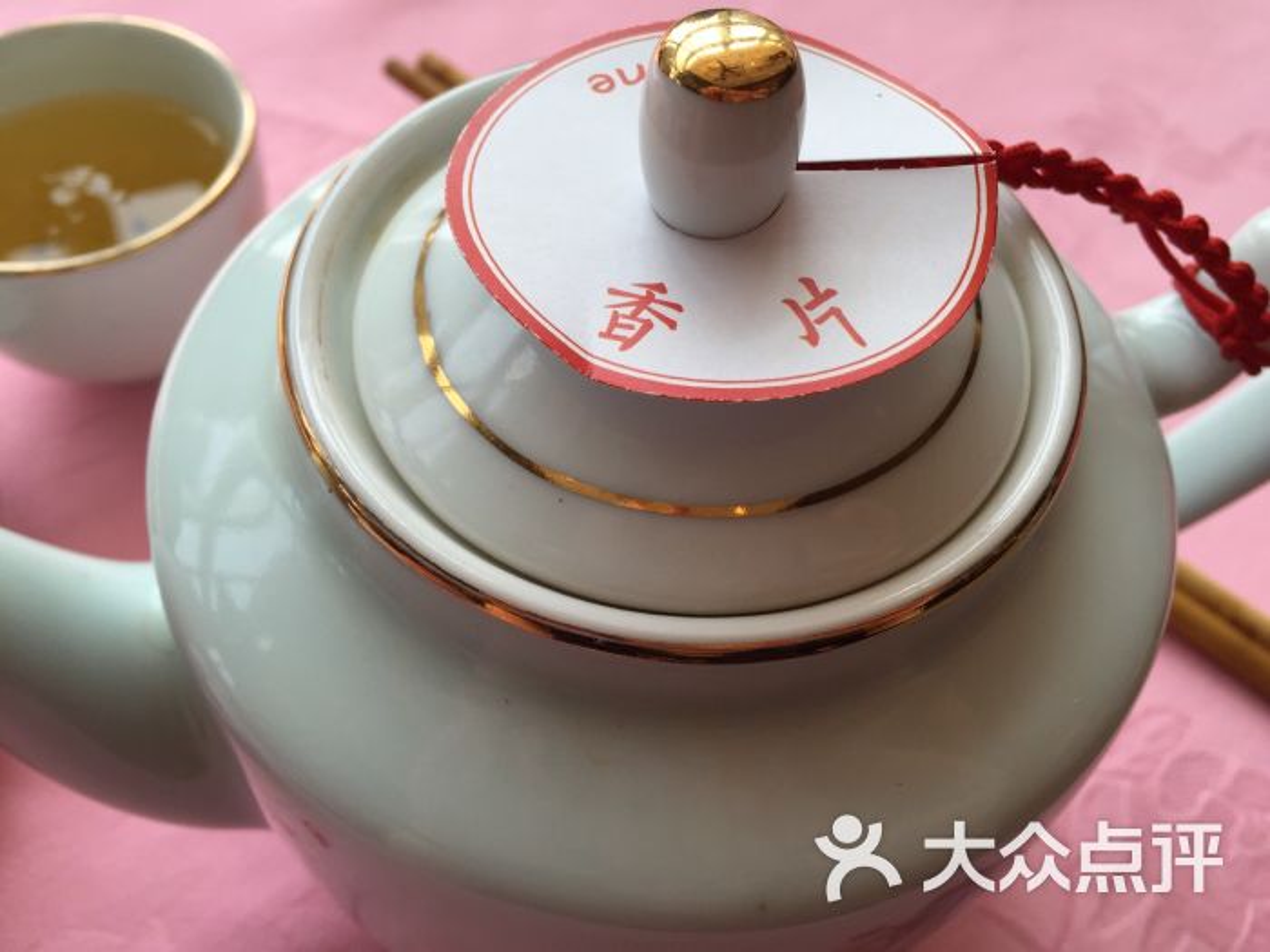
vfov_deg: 48.2
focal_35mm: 29
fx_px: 1064
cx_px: 635
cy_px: 476
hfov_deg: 61.7
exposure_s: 1/377
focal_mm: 4.15
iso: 32
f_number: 2.2
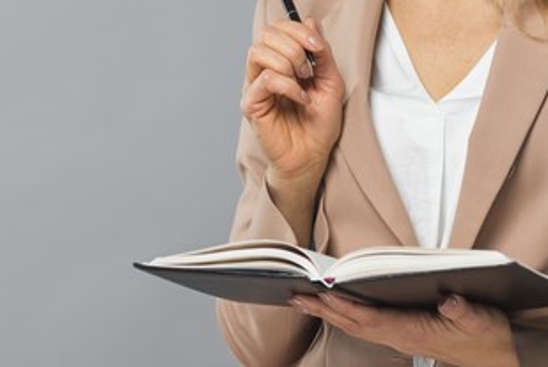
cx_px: 264
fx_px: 3140
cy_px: 17
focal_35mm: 206
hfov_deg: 10.0
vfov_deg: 6.7
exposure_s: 1/160
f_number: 5.6
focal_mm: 85
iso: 125
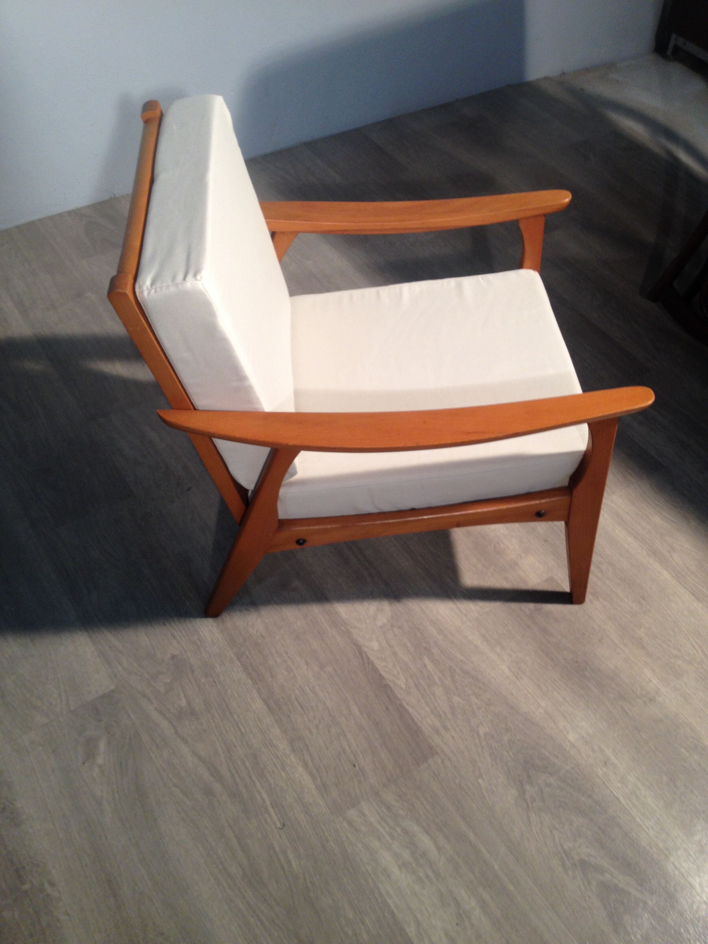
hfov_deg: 40.7
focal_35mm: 35
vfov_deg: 52.6
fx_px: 954
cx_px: 354
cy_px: 472
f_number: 2.4
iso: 80
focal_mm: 4.28
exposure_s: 1/20
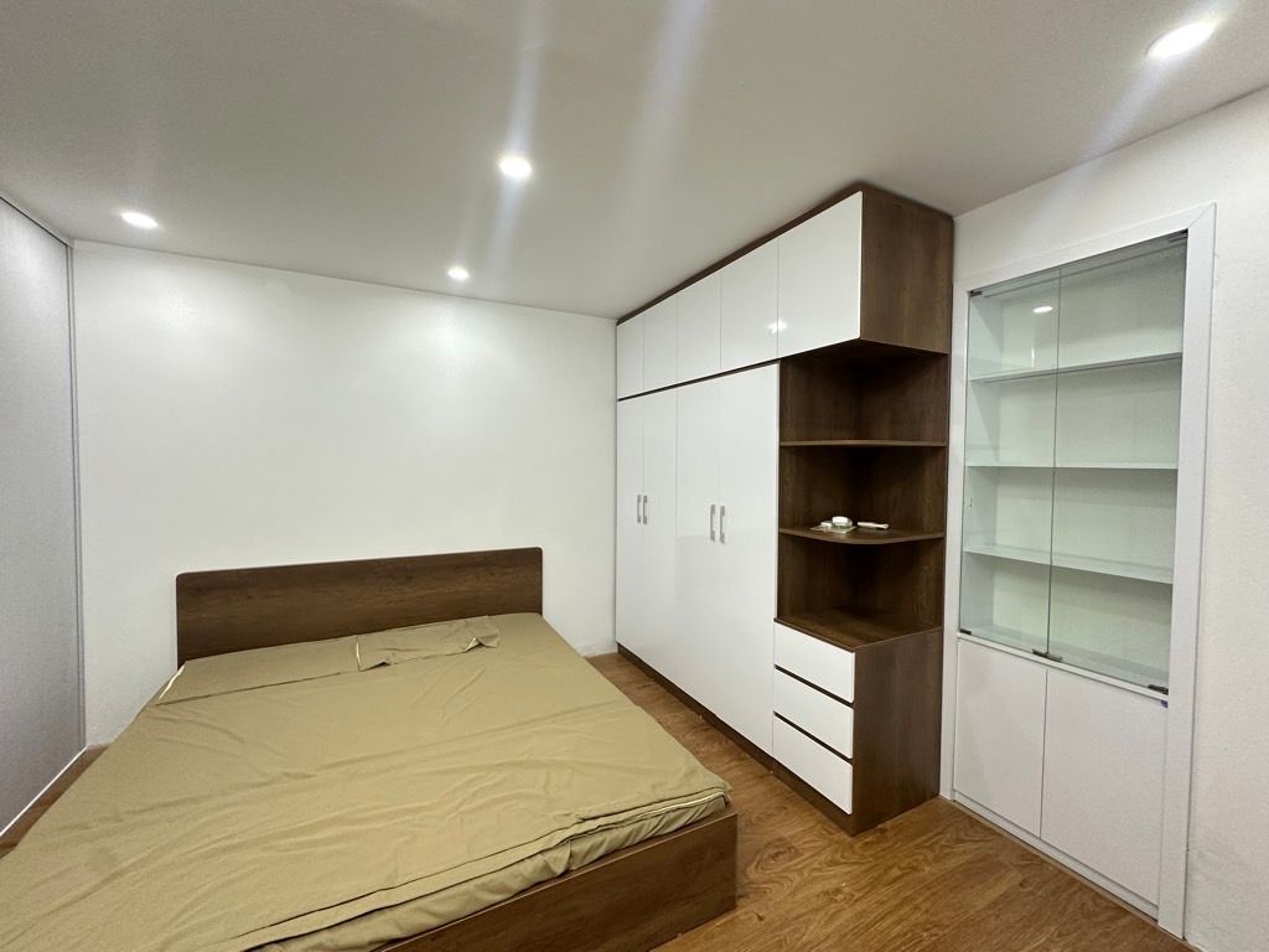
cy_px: 476
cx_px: 634
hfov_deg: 102.1
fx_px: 513
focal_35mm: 14
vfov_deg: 85.7
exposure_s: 1/100
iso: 250
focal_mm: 2.22
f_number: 2.2
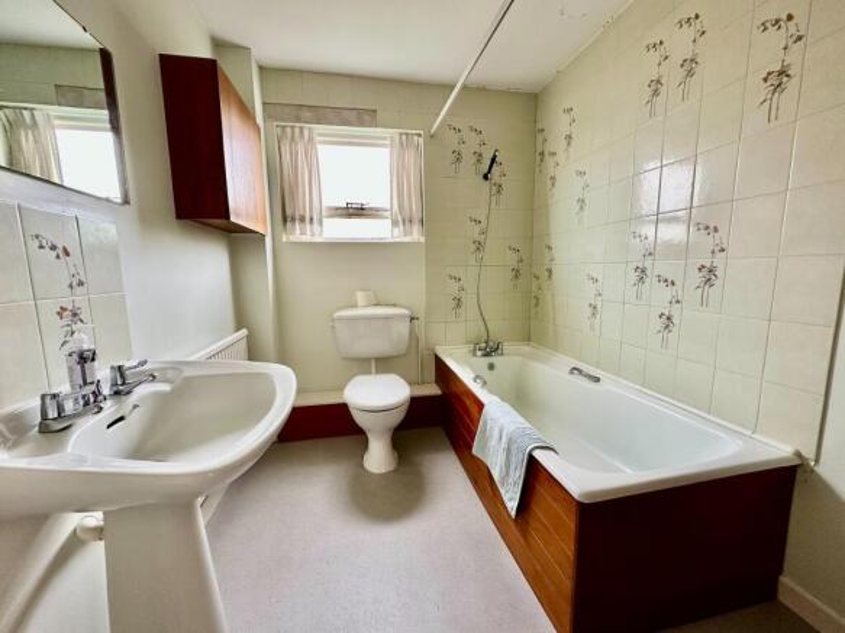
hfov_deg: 102.1
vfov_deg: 85.7
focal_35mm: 14
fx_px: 342
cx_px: 422
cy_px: 316
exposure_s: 1/99
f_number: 2.2
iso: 160
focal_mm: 2.22
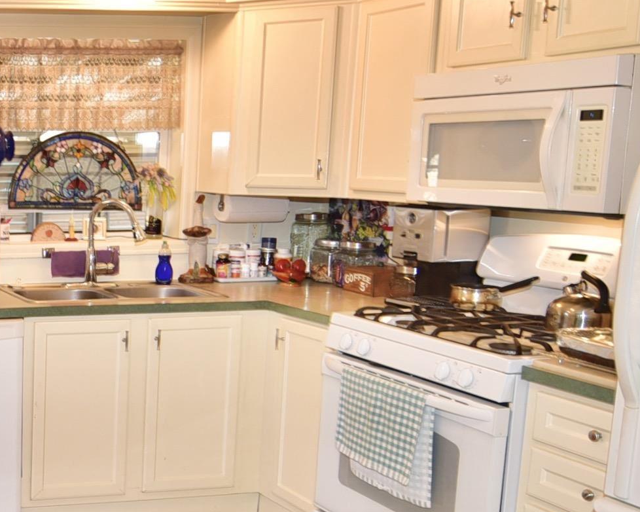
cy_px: 295
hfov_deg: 30.5
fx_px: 985
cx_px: -130
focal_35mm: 52
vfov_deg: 29.1
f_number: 3.5
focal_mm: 18
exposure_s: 1/125
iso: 400
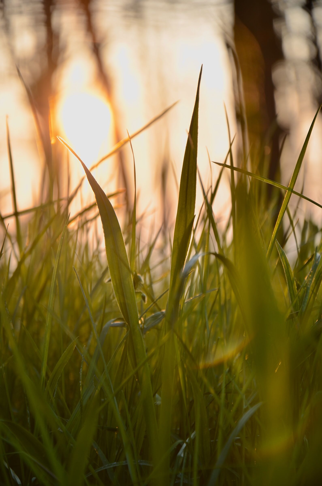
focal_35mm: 158
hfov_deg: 8.7
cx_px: 161
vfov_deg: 13.1
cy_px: 243
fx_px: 2122
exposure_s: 1/125
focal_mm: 105
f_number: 5.6
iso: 100
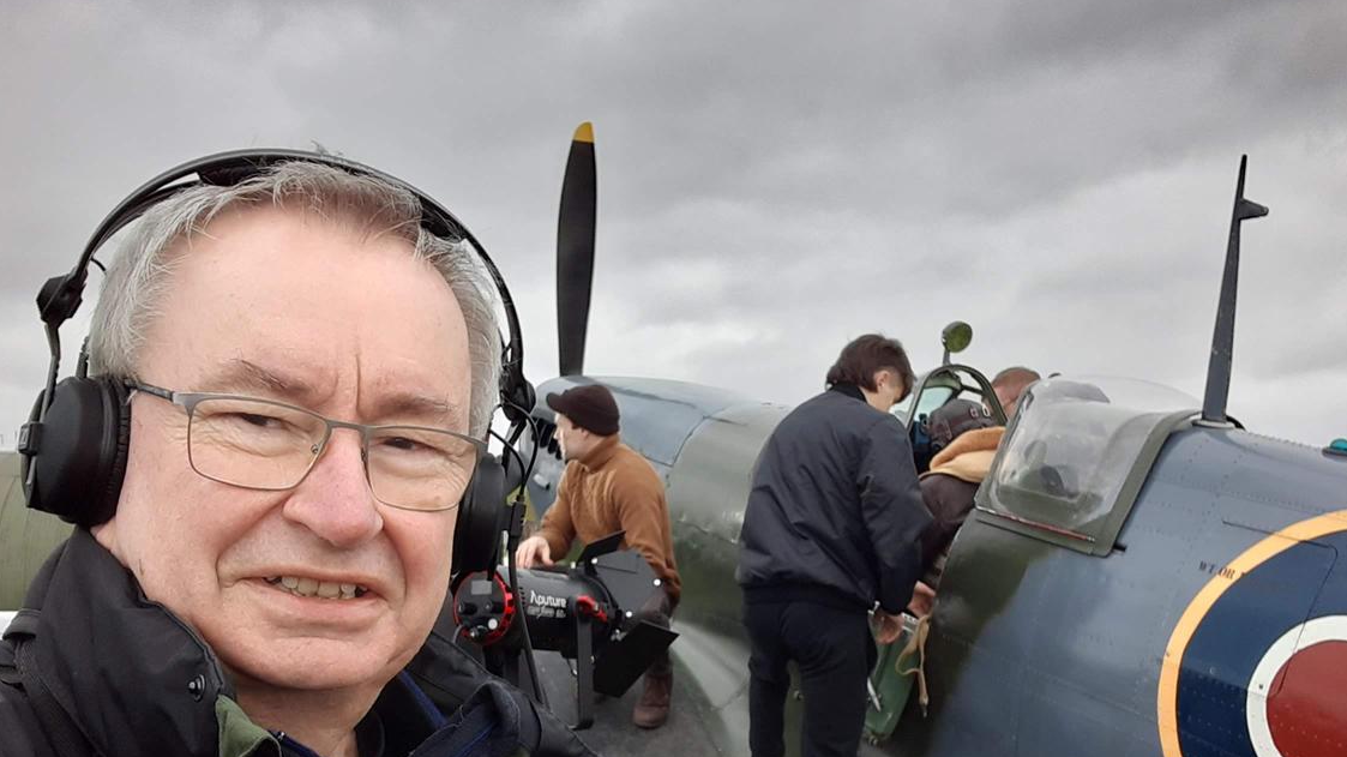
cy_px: 563
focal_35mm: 40
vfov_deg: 29.2
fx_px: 1428
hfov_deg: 50.3
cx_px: 765
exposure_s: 1/208
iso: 40
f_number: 2
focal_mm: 2.66
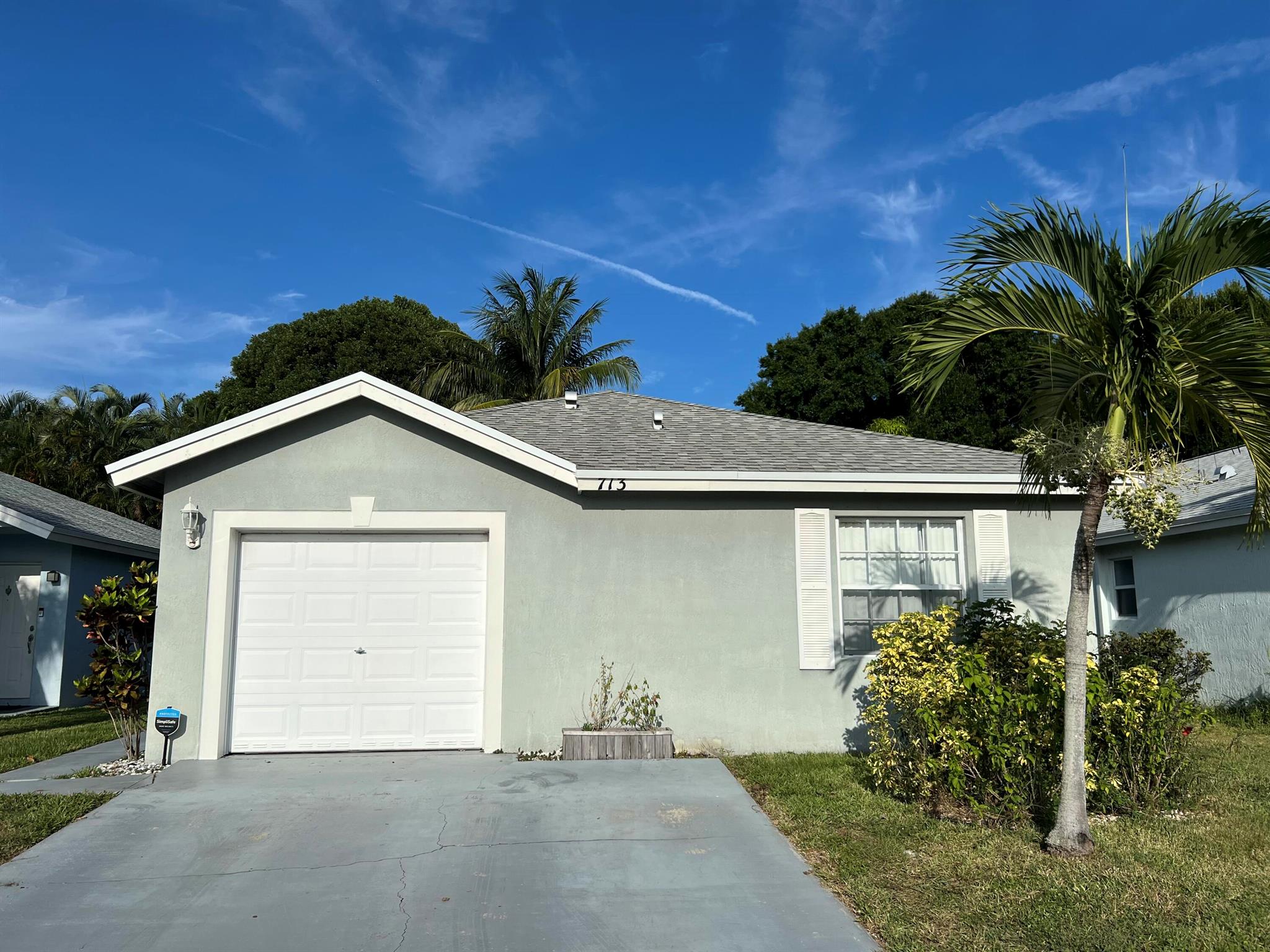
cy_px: 476
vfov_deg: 53.1
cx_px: 635
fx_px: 954
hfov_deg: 67.3
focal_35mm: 26
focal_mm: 5.7
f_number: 1.5
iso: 50
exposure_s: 1/9434
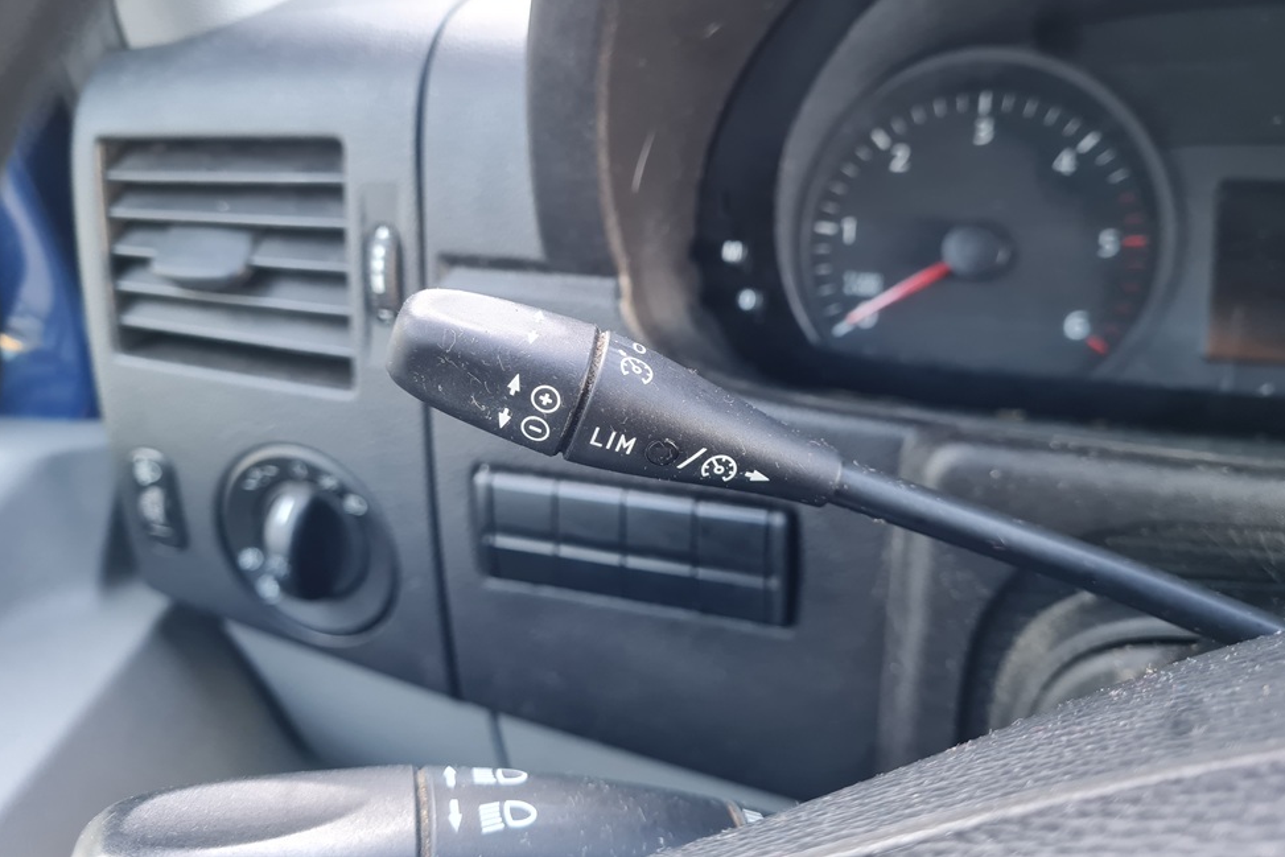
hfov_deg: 65.5
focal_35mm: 28
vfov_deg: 46.2
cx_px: 629
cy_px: 359
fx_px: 1000
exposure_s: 1/50
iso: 400
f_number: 1.8
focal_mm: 5.4
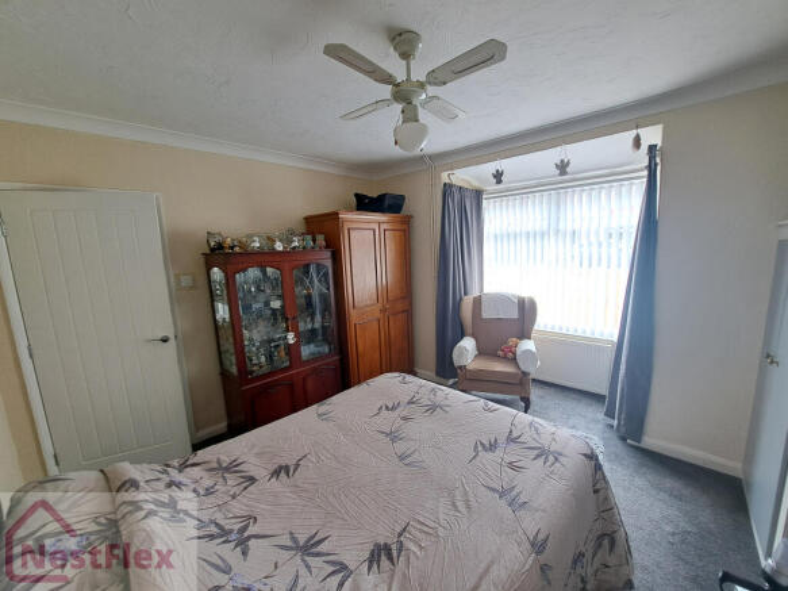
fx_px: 296
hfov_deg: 106.2
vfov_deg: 89.9
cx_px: 394
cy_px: 296
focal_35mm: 13
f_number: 2.2
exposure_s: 1/50
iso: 50
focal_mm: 1.74
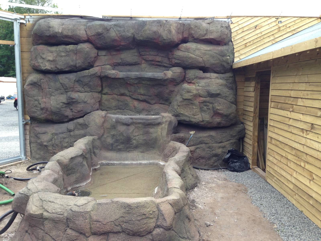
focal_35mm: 33
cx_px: 160
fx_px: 306
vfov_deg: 42.9
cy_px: 120
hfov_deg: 55.4
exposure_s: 1/201
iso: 50
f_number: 2.4
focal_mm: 4.12
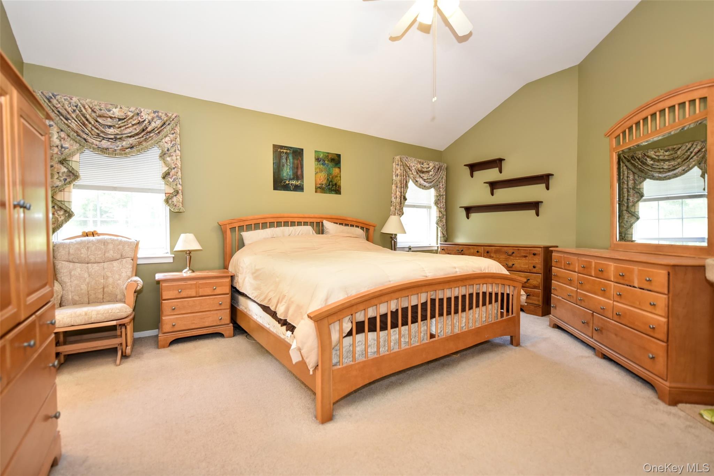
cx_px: 357
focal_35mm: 16
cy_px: 238
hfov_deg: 96.7
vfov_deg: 73.8
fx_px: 317
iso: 900
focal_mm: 16
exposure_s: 1/60
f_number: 2.8
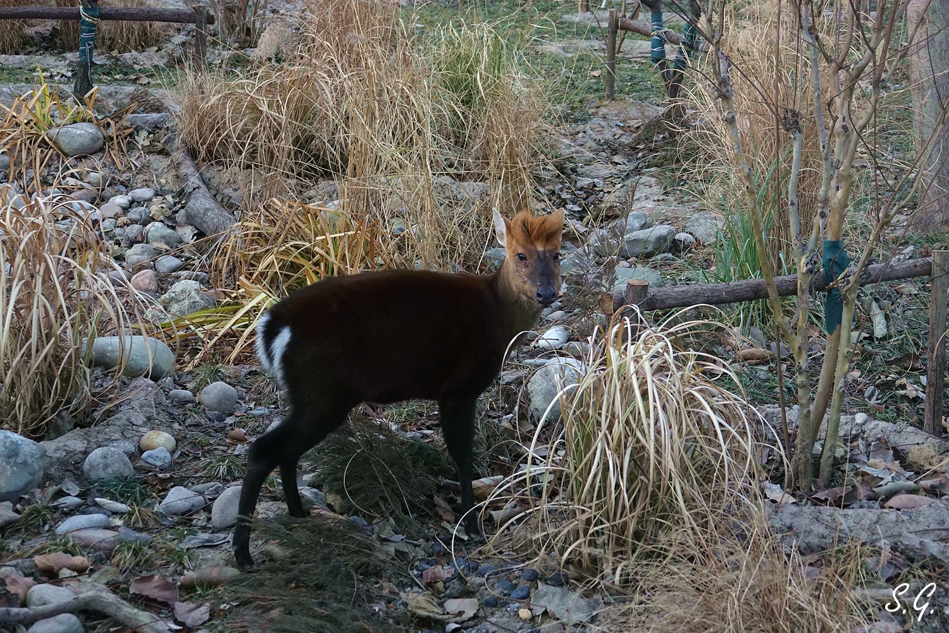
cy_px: 316
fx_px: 1845
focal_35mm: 70
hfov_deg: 28.8
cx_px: 474
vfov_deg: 19.5
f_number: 3.5
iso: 400
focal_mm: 25.61
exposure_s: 1/80
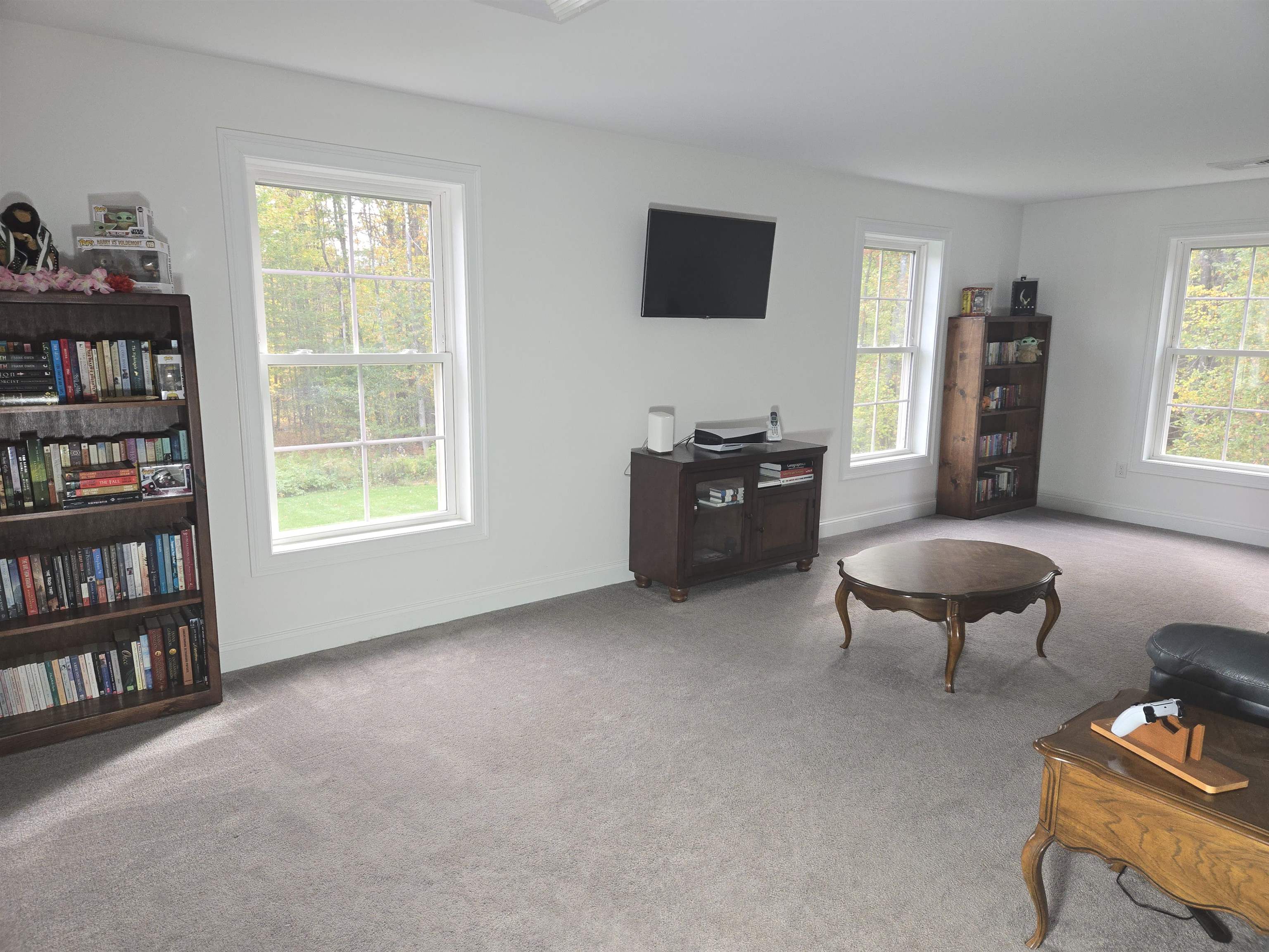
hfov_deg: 73.9
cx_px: 634
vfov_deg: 58.9
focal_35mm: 23
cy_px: 476
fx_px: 843
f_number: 1.8
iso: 80
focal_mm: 5.4
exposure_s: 1/60
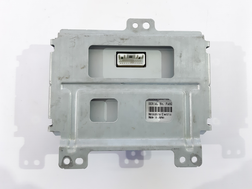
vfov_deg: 46.7
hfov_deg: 59.9
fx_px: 218
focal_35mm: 30
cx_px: 134
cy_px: 84
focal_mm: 3.93
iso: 200
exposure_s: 1/50
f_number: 1.7
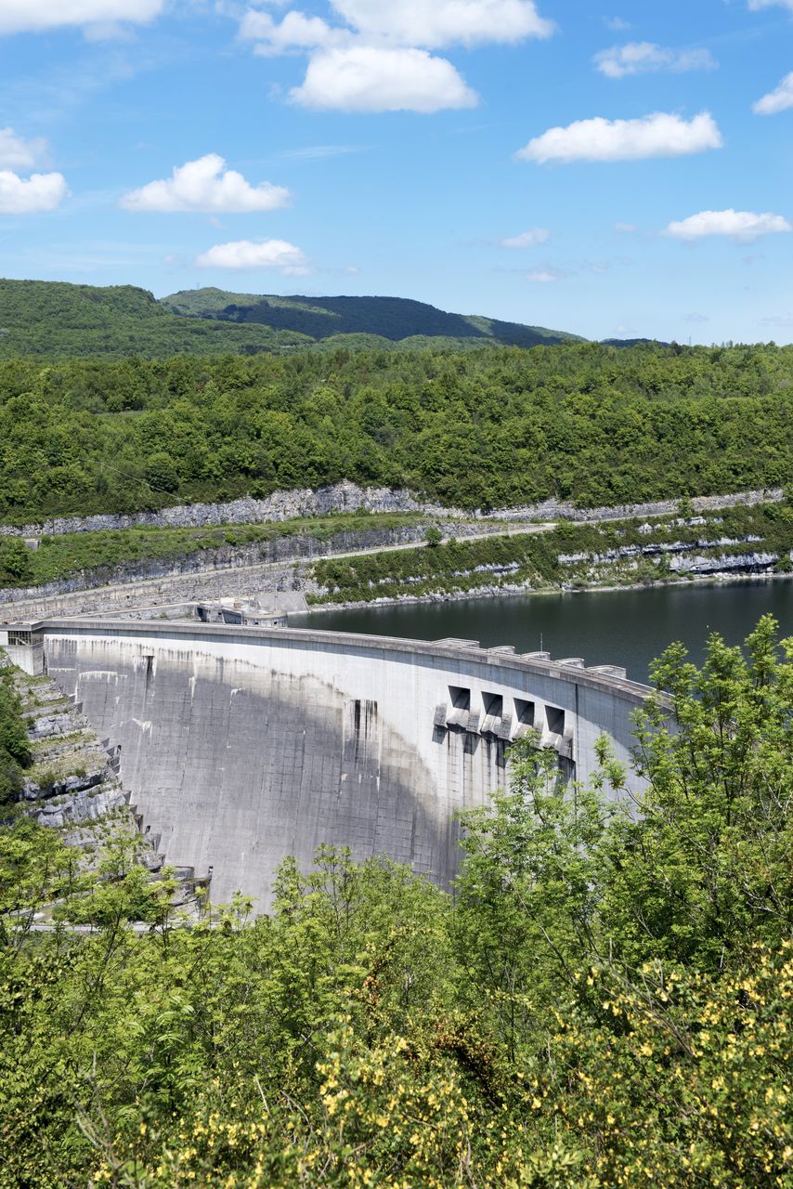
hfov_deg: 28.1
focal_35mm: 48
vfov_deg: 41.1
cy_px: 594
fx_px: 1585
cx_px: 396
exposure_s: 1/200
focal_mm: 48
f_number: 11
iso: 160
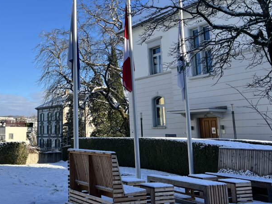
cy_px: 61
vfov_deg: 32.5
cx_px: 55
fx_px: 346
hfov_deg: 41.1
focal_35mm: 44
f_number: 1.5
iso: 50
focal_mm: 5.7
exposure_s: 1/1698
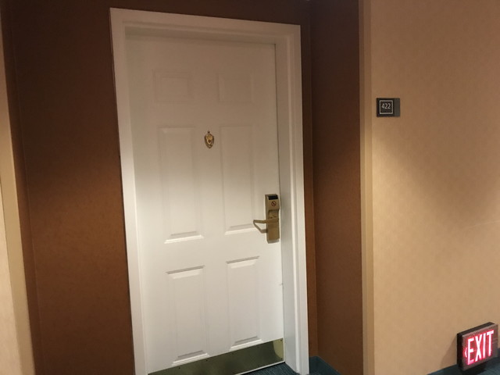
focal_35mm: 28
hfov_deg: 63.4
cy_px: 188
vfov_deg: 49.7
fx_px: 404
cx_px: 250
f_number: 1.8
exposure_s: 1/5
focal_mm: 3.99
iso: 80
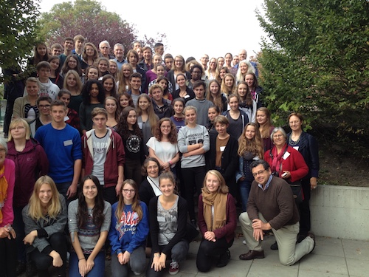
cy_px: 138
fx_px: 373
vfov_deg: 40.7
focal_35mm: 35
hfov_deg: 52.6
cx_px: 184
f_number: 2.4
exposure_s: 1/330
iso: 50
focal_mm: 4.28
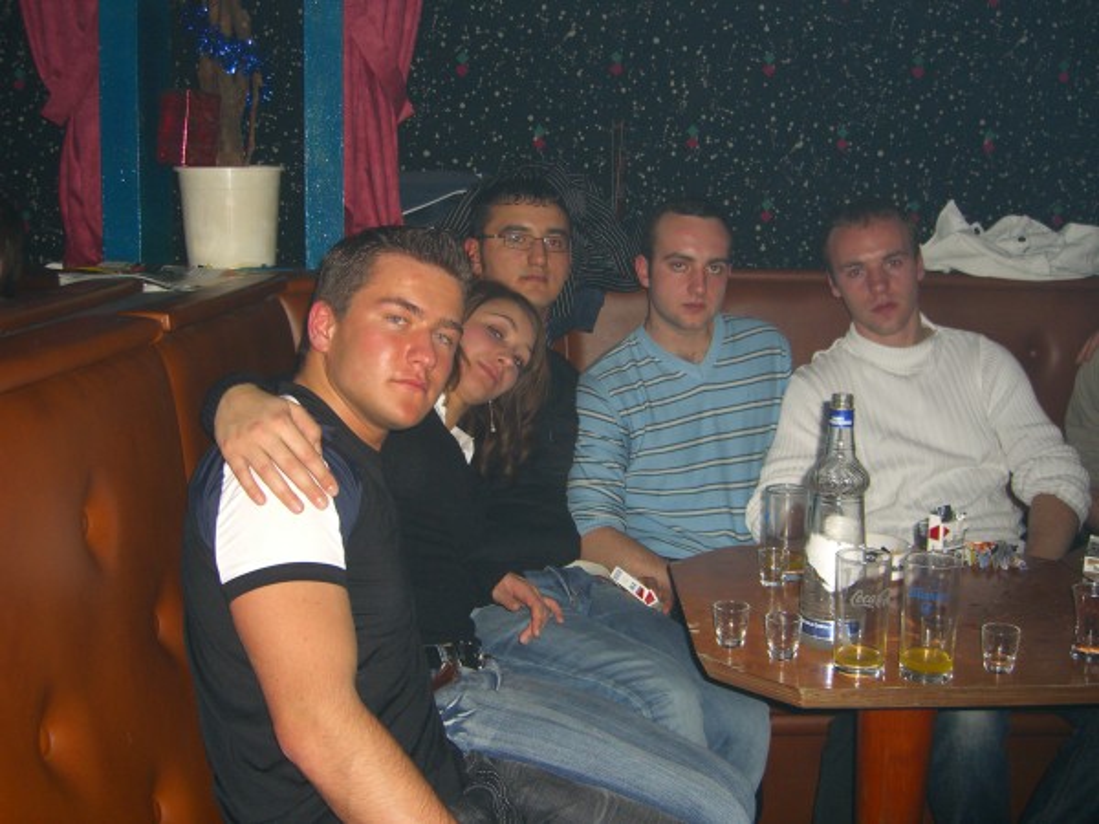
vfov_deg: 37.7
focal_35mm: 38
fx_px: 1206
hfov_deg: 49.0
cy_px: 412
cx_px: 550
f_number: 2.8
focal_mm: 7.9
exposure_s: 1/60
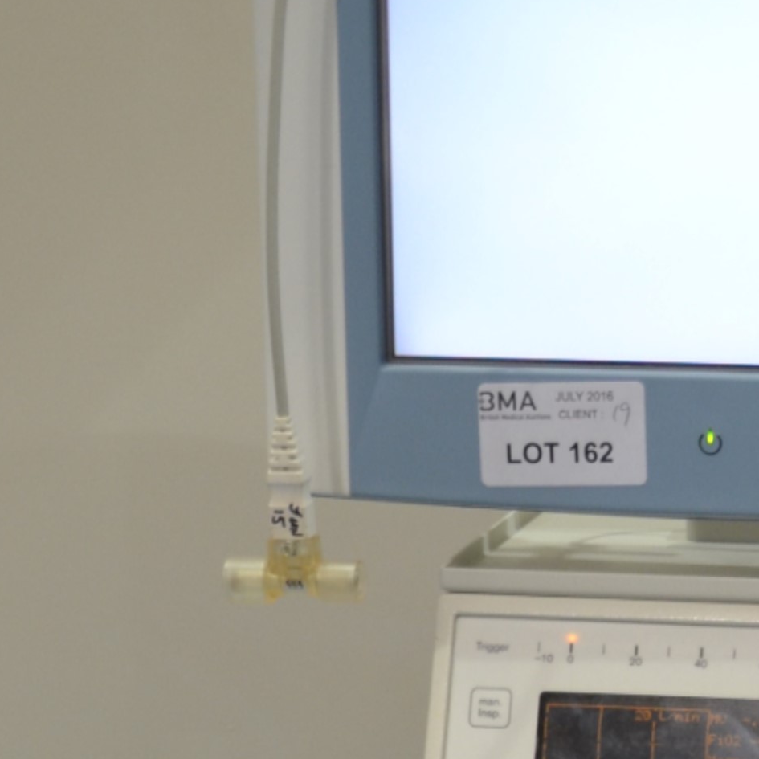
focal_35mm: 174
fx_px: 4316
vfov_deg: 9.4
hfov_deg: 10.0
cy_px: 1506
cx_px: 723
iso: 400
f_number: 4.5
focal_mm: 28
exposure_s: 1/25
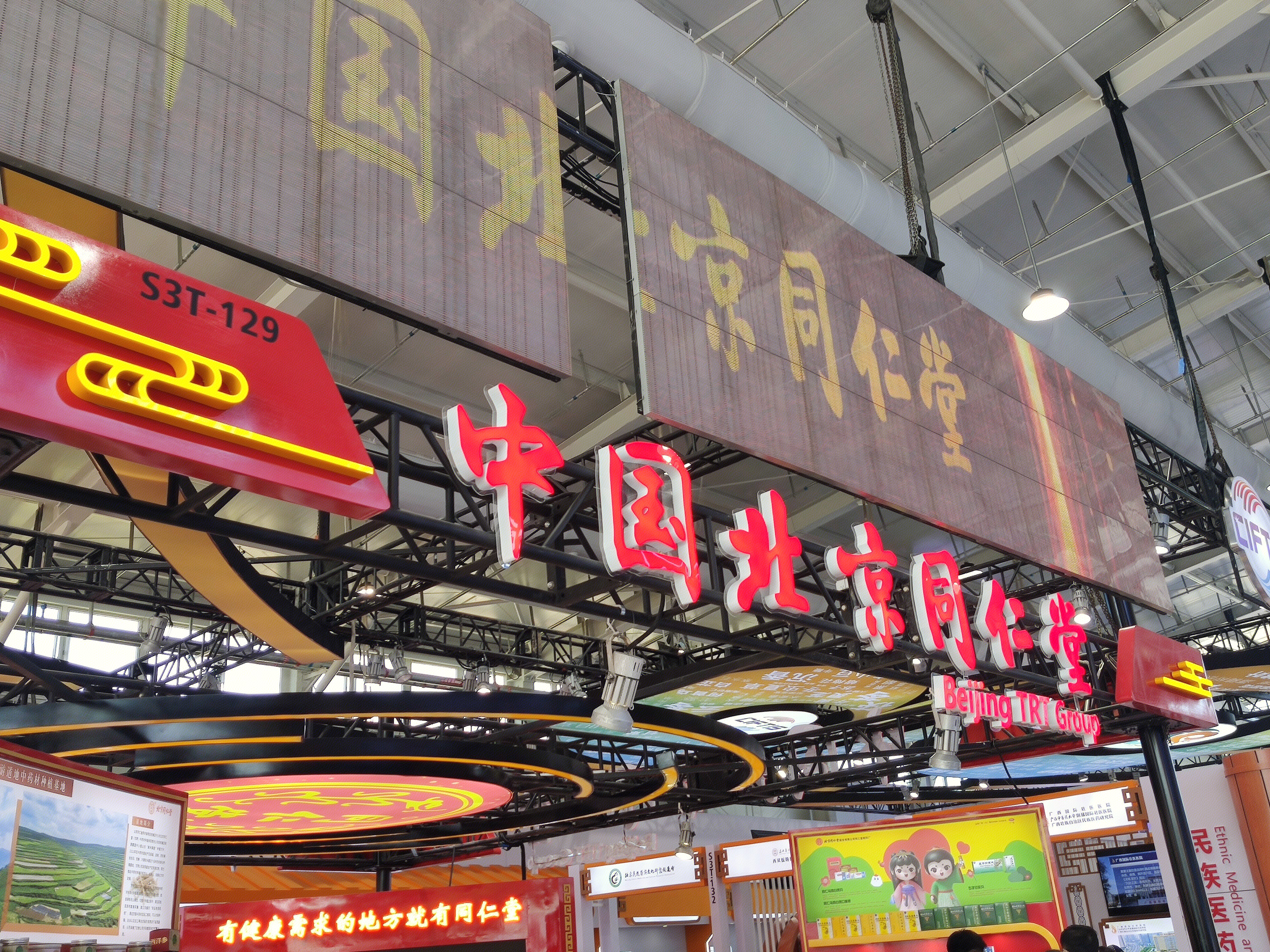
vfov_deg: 44.2
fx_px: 1174
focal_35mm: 32
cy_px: 470
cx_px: 624
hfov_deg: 56.8
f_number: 1.75
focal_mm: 4.75
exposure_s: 1/100
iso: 126
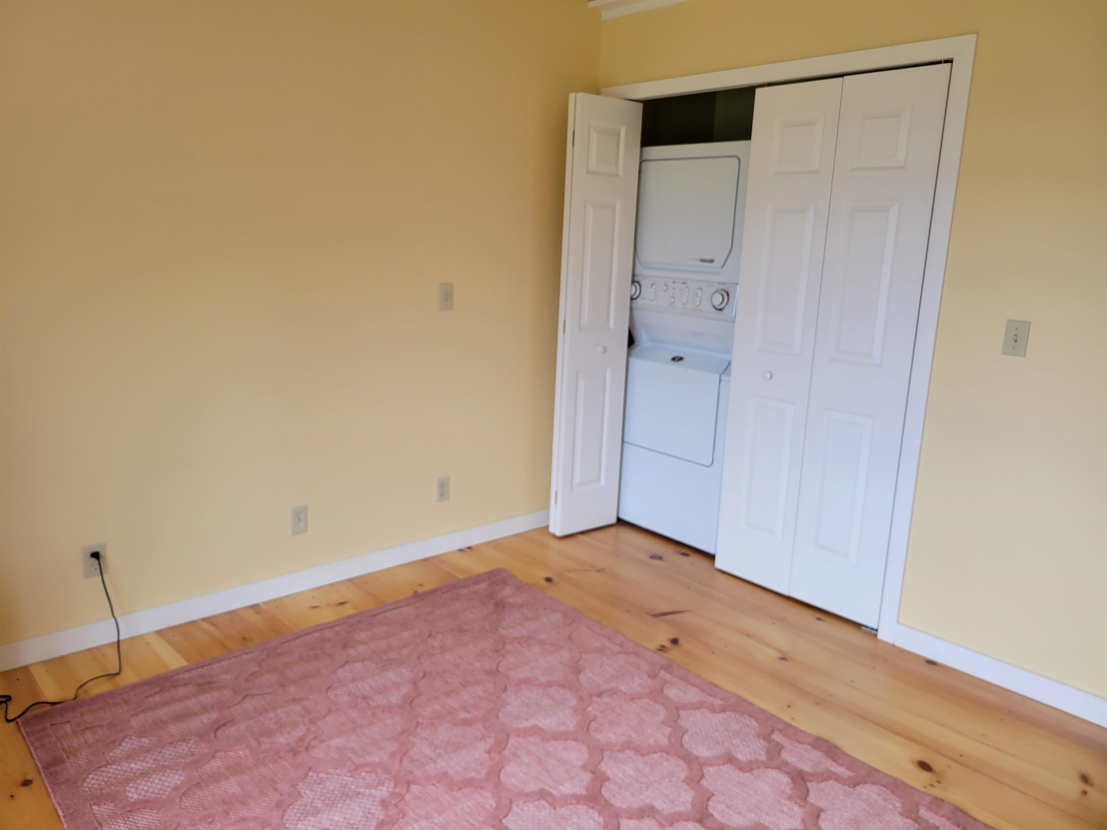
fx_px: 831
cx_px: 554
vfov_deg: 53.1
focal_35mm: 26
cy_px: 415
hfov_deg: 67.3
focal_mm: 5.4
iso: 64
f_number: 1.8
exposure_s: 1/120
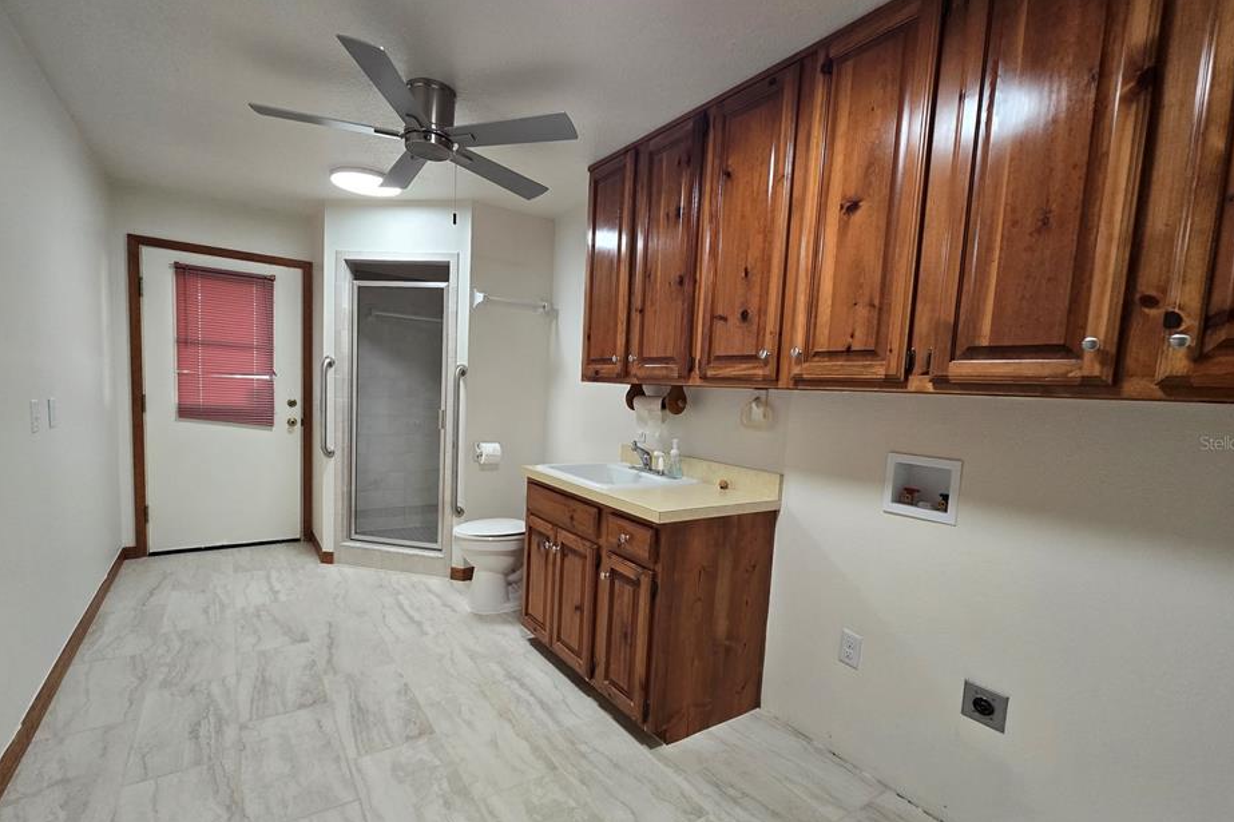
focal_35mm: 15
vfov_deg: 77.2
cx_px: 596
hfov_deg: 100.4
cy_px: 442
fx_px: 514
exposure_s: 1/60
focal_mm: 2.2
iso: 250
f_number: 2.2
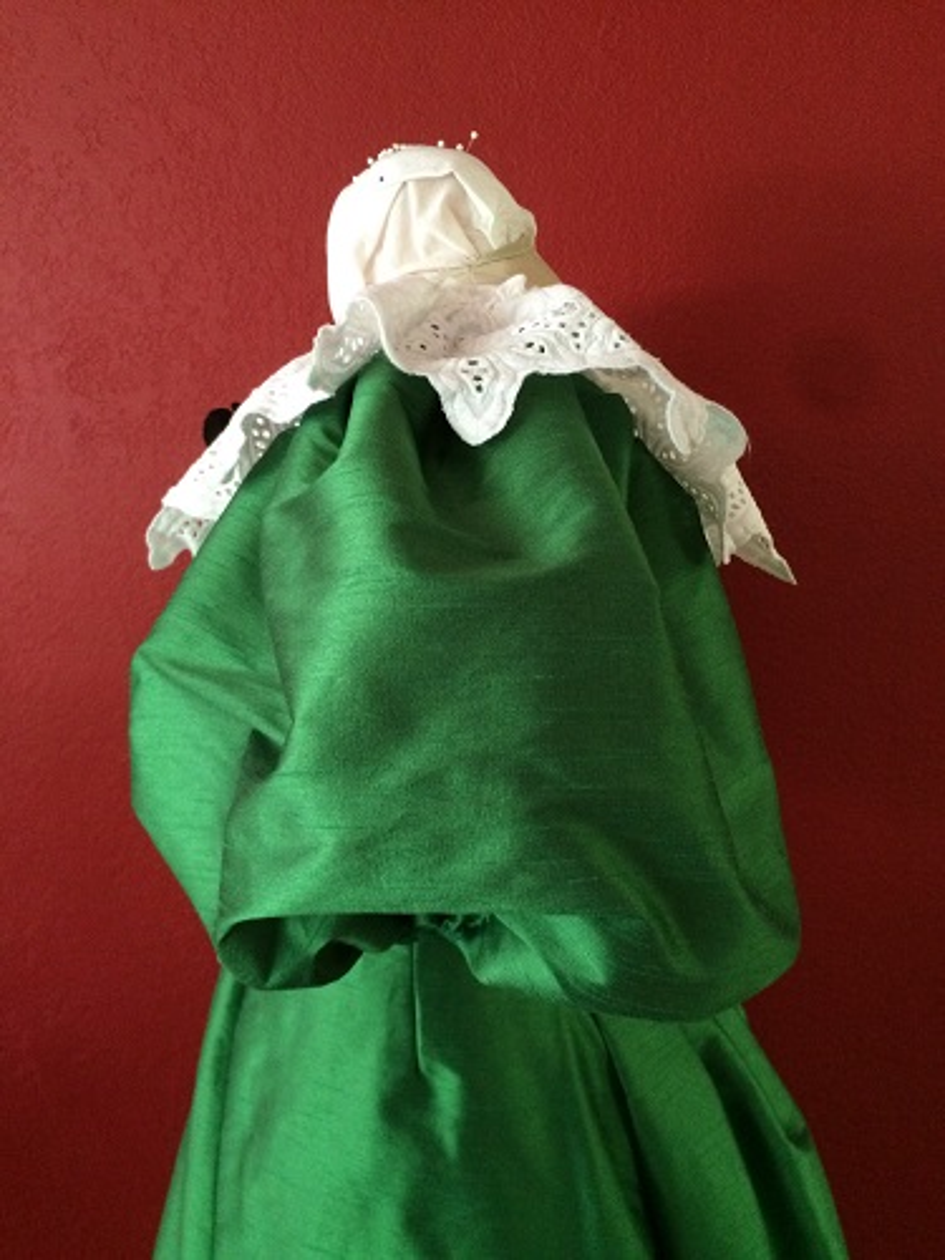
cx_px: 472
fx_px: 1056
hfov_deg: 48.2
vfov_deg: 61.7
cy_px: 630
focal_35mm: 29
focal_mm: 4.15
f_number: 2.2
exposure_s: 1/30
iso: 320
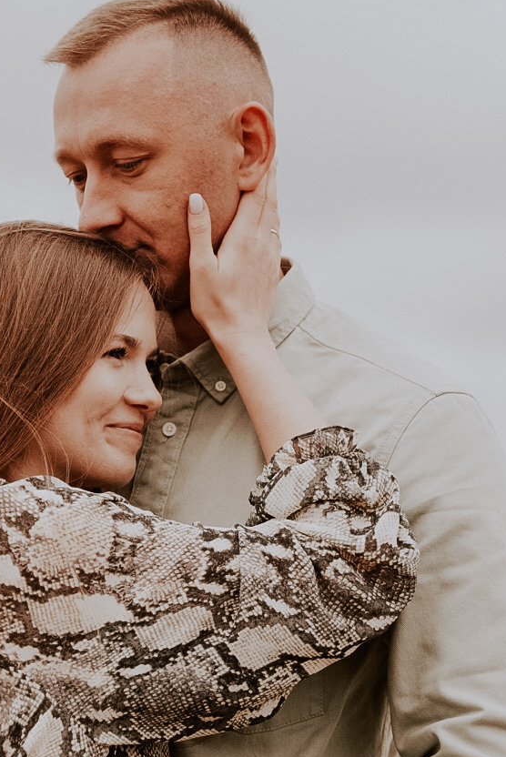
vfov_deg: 19.4
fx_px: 2205
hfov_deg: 13.1
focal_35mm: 105
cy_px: 499
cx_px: 193
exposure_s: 1/400
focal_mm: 53.9
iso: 100
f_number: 3.2
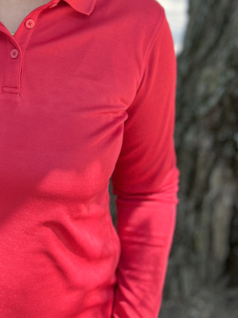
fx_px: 559
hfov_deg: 23.3
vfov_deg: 30.2
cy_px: 28
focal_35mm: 61
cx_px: 14
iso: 50
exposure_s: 1/439
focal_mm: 5.7
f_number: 1.5
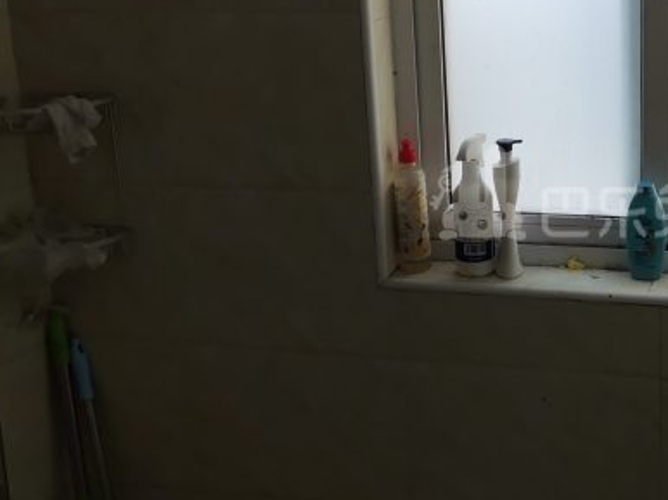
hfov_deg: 33.0
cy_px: 194
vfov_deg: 26.0
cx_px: 568
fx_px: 1080
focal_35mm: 56
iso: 50
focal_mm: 5.52
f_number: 1.9
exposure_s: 1/476
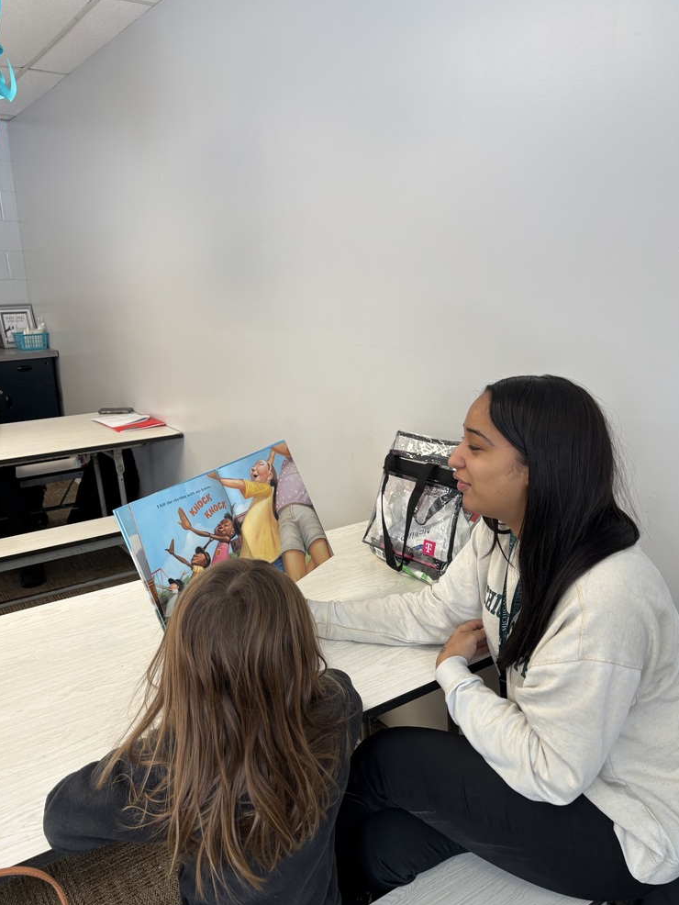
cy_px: 452
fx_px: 706
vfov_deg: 65.3
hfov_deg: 51.4
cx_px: 333
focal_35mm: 27
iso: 64
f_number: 1.6
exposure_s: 1/60
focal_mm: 5.96
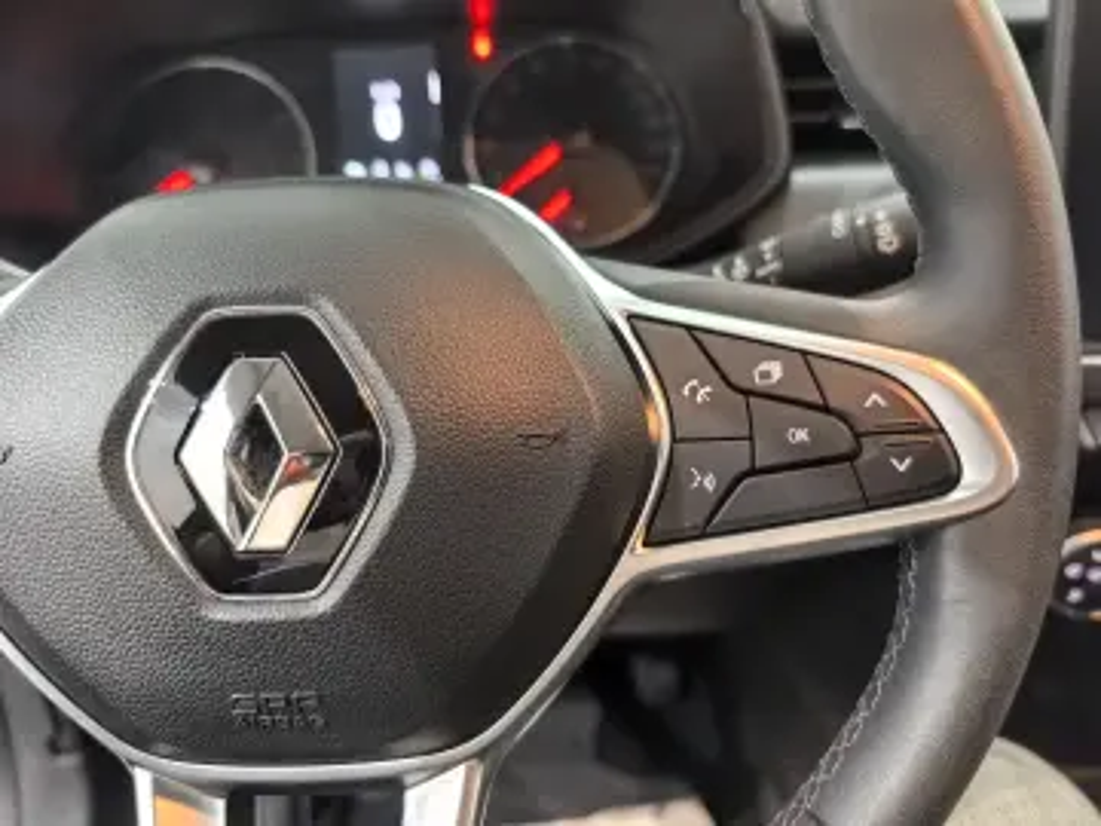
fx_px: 859
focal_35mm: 27
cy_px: 413
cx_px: 550
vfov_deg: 51.4
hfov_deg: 65.3
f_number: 1.4
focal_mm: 6.98
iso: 1000
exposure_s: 1/100
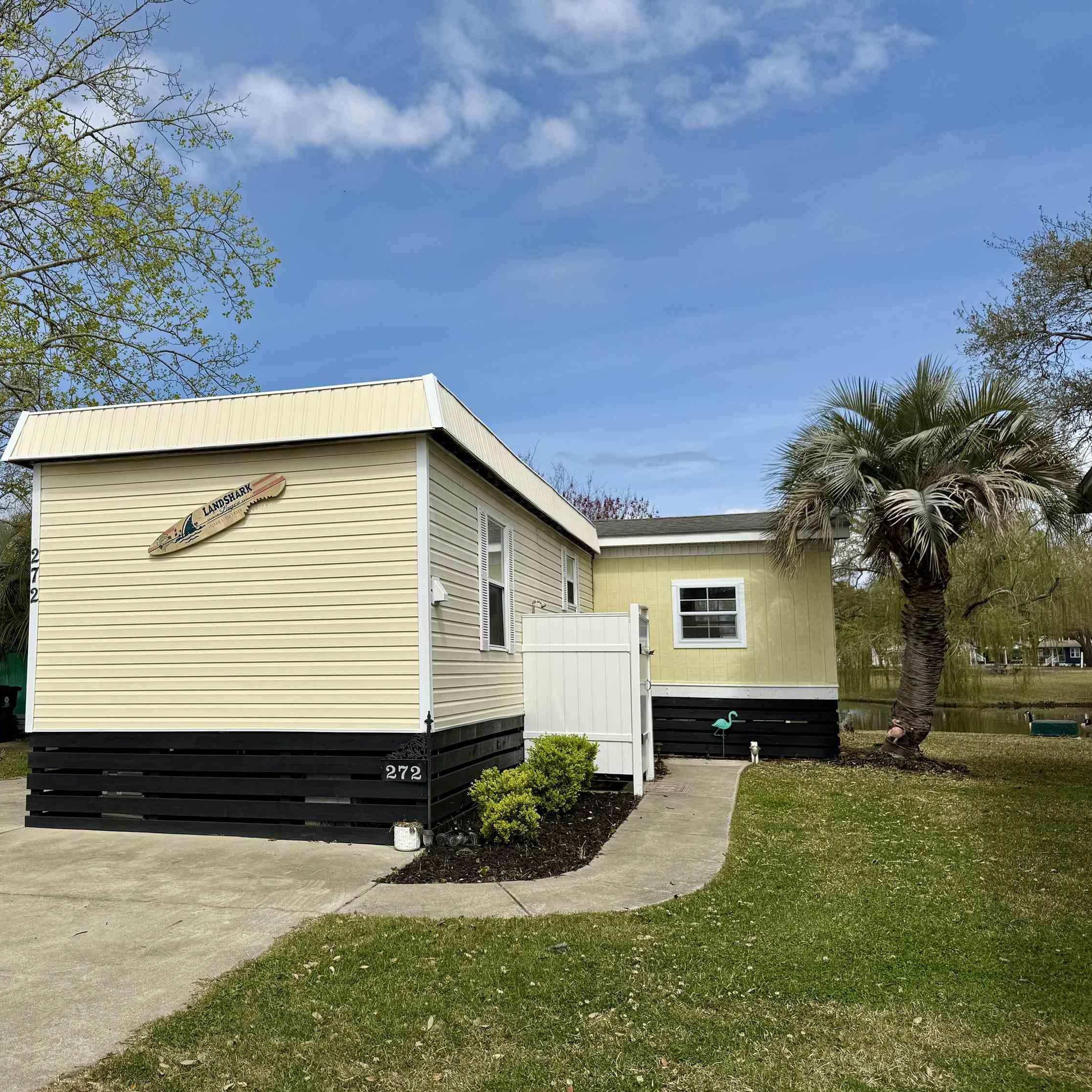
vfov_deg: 55.6
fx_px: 1035
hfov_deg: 54.7
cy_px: 552
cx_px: 383
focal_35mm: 29
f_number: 1.78
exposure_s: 1/10309
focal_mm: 6.76
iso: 80
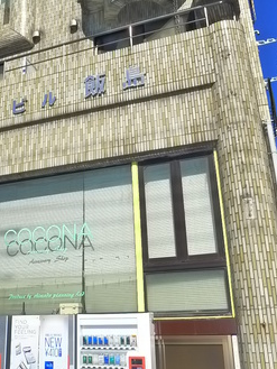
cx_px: 76
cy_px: 155
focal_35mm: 51
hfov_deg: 28.2
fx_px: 544
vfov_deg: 37.4
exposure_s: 1/800
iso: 400
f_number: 4.5
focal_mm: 5.1
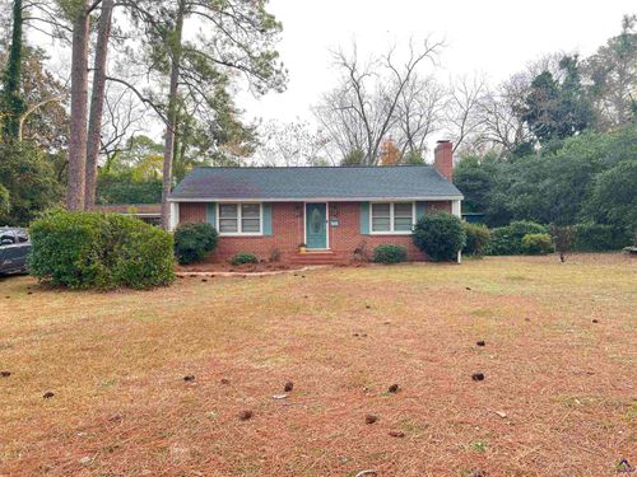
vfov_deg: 53.1
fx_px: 478
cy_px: 238
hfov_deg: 67.3
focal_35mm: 26
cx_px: 318
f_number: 1.5
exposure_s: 1/131
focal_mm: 5.7
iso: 50
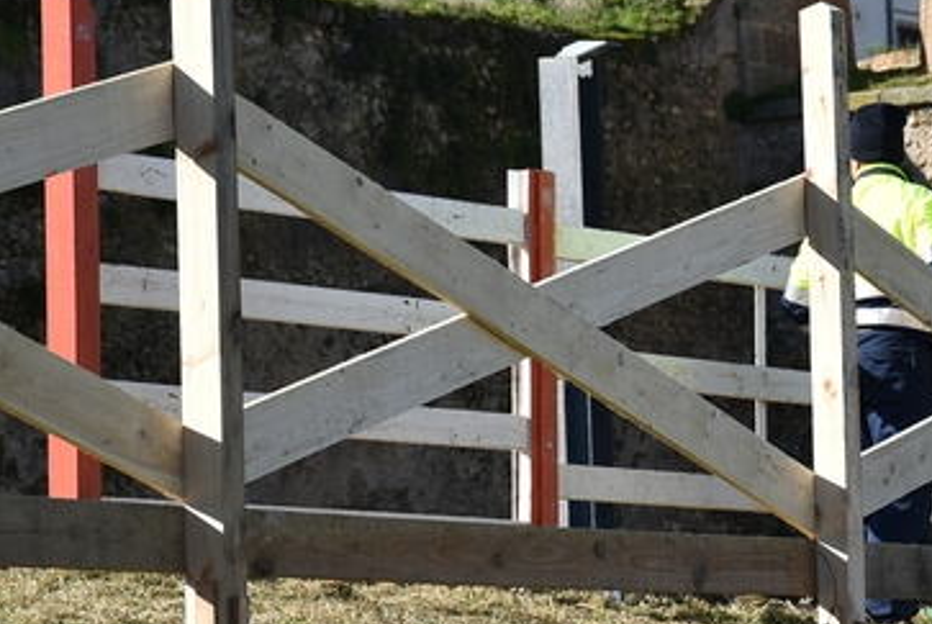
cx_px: 947
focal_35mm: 260
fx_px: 6739
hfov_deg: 7.9
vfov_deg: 5.3
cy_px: 344
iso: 200
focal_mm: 70
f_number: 6.3
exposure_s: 1/640
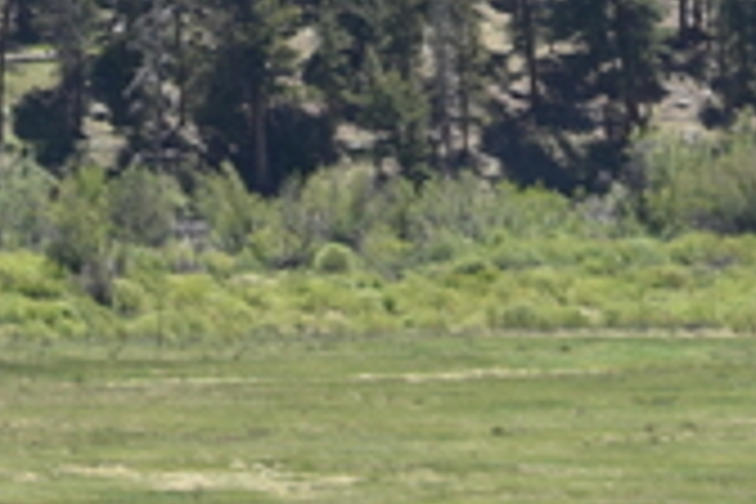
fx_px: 16022
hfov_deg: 2.7
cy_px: -742
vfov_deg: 1.8
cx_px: -1040
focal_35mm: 763
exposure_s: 1/200
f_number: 7.1
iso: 100
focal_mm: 100
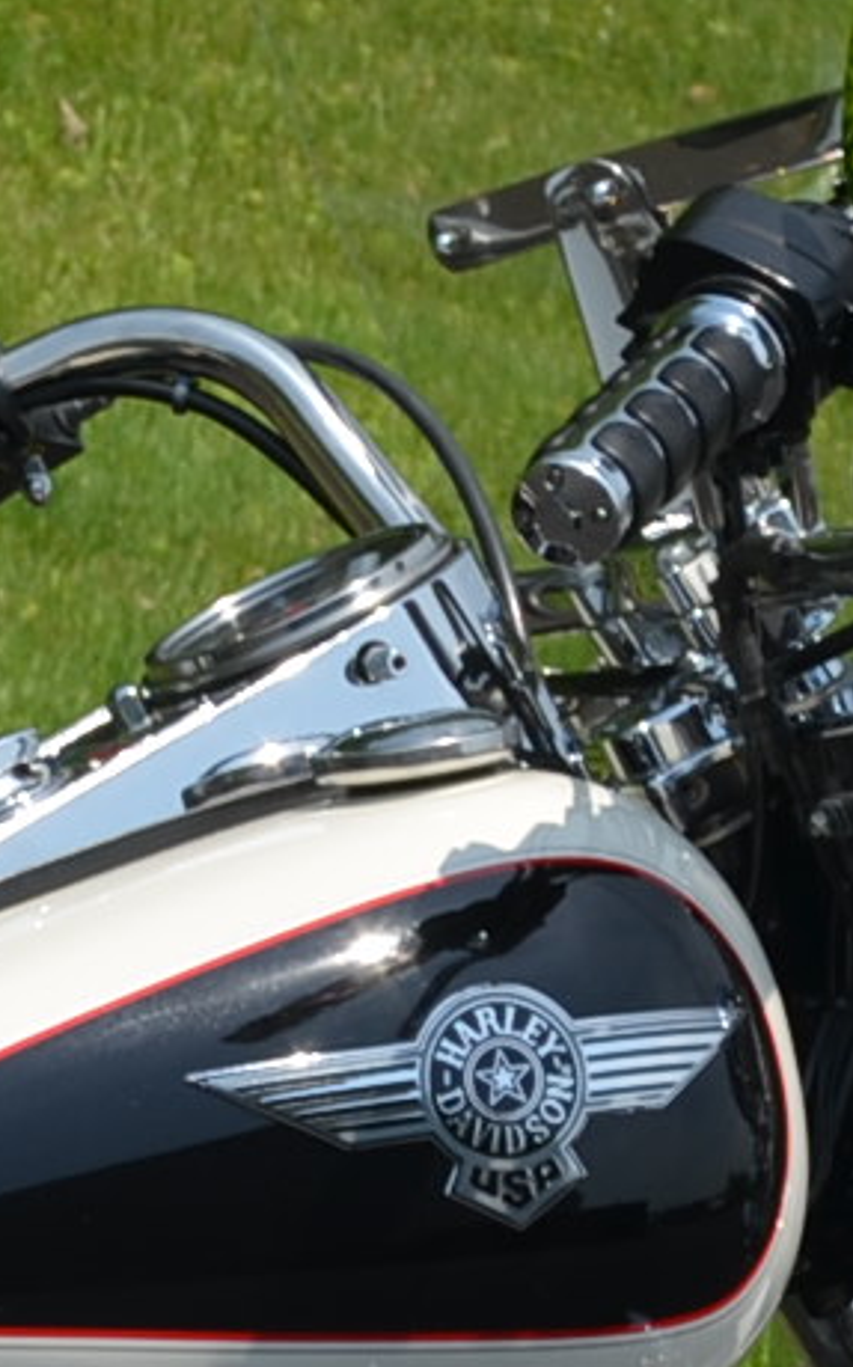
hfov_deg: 4.0
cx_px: -877
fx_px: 12178
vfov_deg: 6.4
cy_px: 1584
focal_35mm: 327
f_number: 8
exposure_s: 1/250
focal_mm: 40
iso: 100
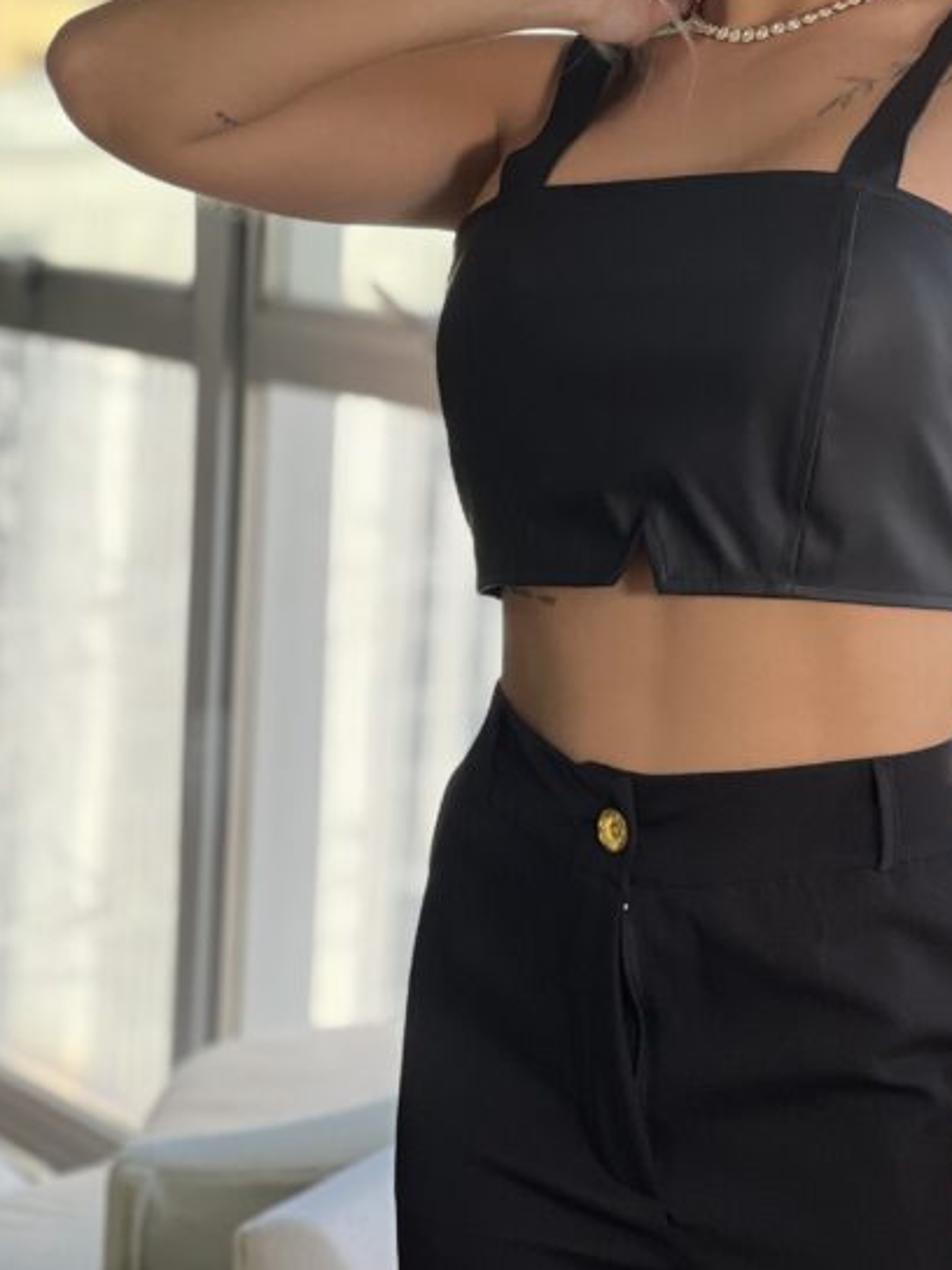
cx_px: 756
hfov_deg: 11.2
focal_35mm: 132
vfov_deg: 14.9
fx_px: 4840
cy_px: 347
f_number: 2.8
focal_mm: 9
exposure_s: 1/120
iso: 100
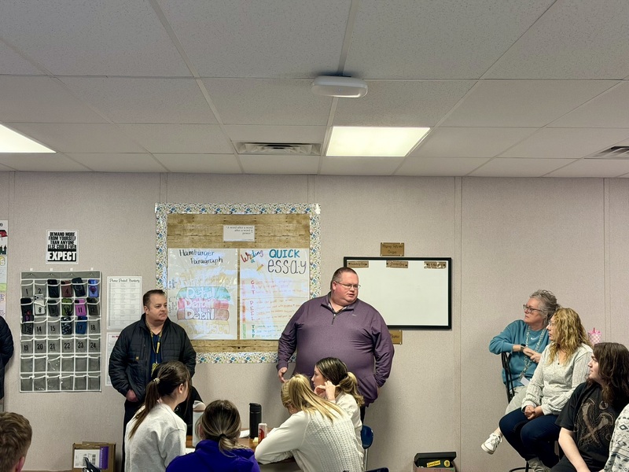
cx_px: 314
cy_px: 236
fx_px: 872
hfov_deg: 39.7
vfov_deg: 30.3
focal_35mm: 48
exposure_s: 1/120
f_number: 1.78
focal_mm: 6.76
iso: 200
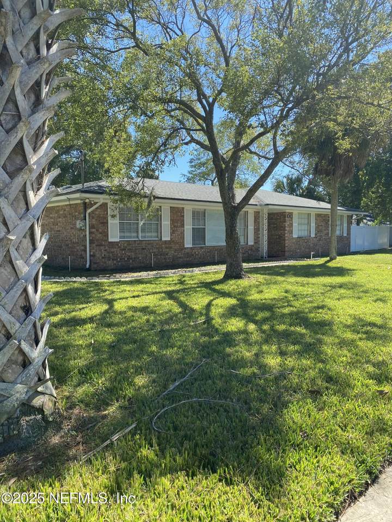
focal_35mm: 26
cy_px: 261
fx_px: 393
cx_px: 196
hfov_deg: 53.1
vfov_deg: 67.3
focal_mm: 4.25
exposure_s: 1/890
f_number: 1.8
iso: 32
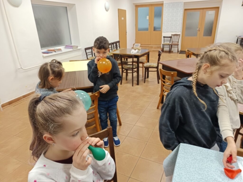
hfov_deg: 71.6
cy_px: 91
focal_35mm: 24
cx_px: 122
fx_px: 168
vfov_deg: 56.8
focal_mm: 5.31
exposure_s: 1/50
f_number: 1.7
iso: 322
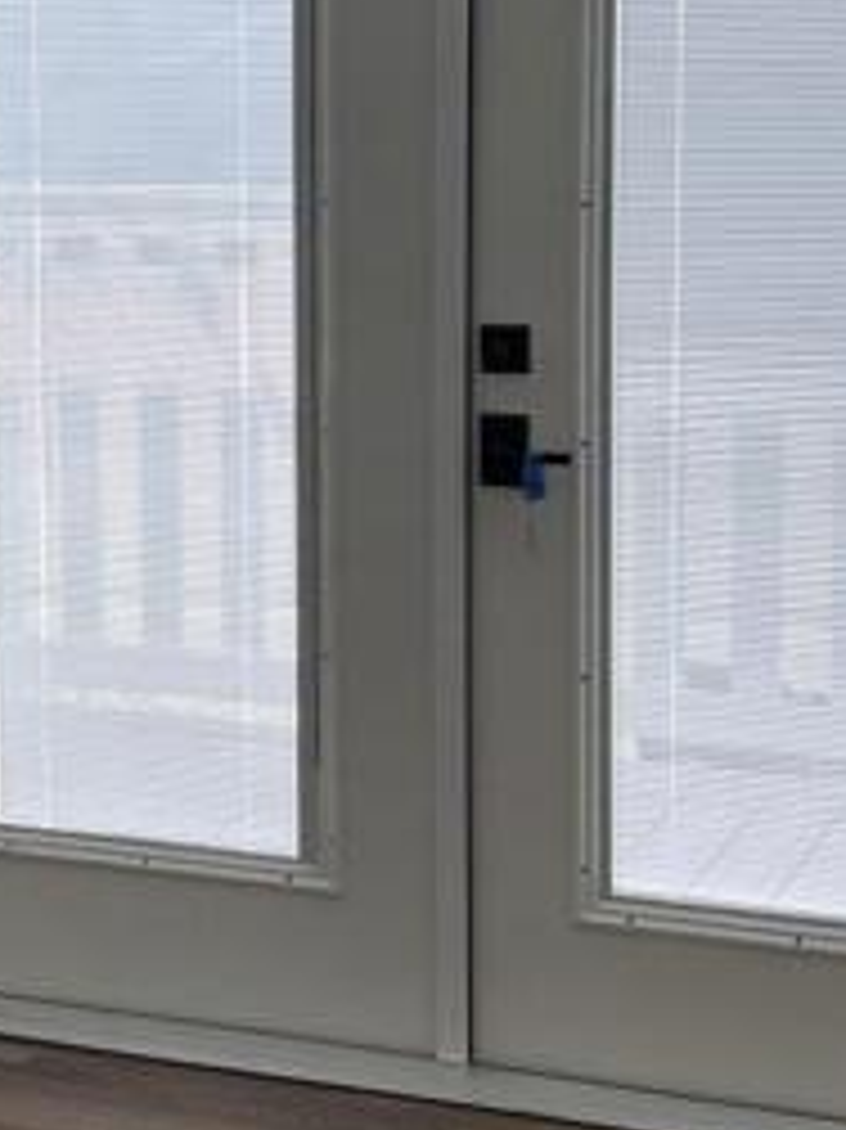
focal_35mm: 98
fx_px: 3196
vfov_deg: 20.0
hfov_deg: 14.7
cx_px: -104
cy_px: 396
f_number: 1.78
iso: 80
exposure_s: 1/145
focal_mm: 6.86
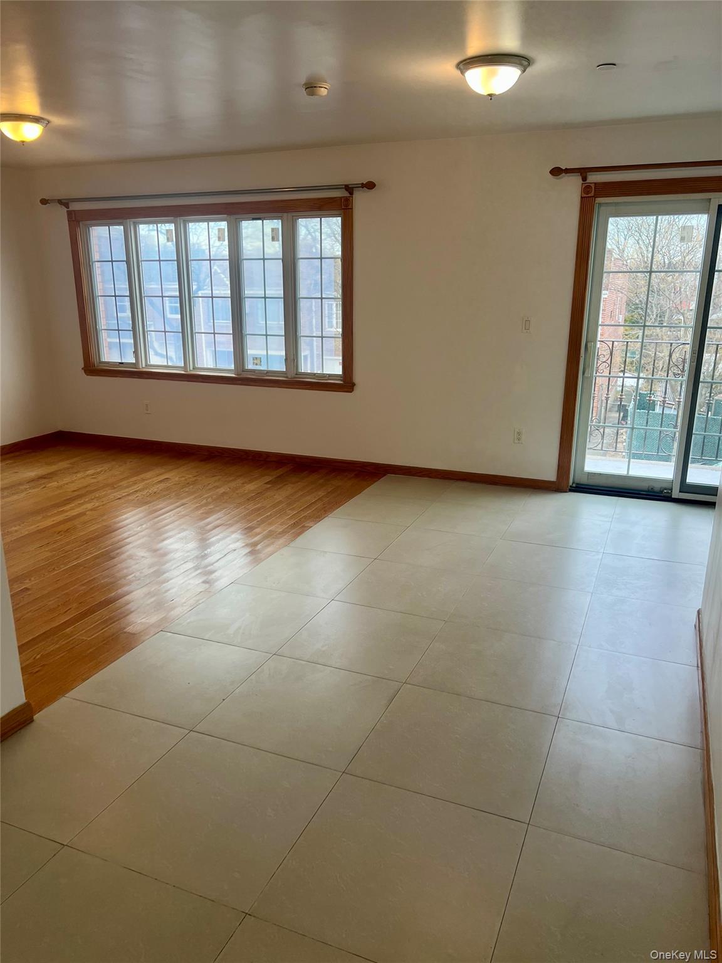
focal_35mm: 26
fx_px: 723
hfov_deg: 53.1
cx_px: 361
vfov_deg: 67.3
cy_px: 482
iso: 32
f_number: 1.5
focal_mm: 5.7
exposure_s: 1/141
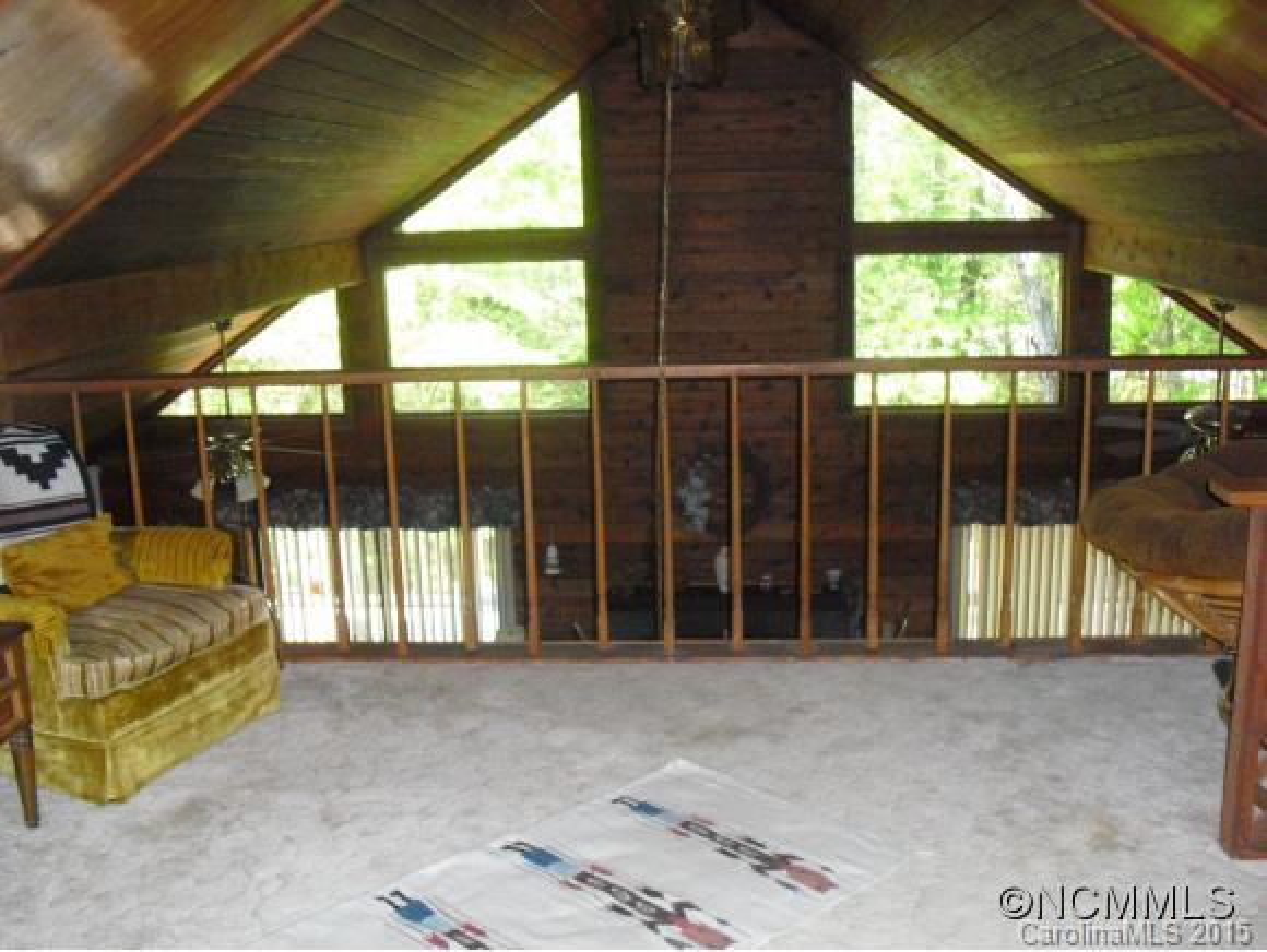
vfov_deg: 39.7
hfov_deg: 51.3
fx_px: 1319
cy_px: 476
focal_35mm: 36
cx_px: 634
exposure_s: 1/125
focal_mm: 6.3
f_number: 3.1
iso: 800
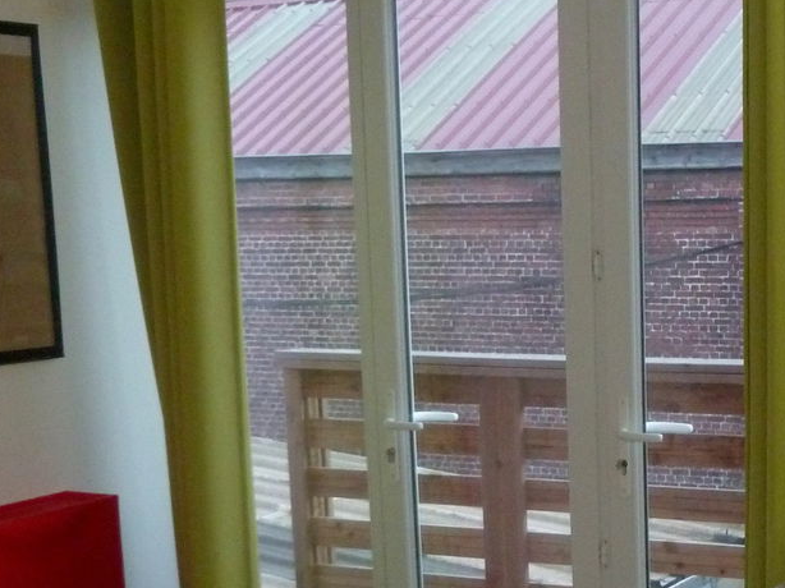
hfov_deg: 25.9
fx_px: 1655
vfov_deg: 19.7
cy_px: 547
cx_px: 687
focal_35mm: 73
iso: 400
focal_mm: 5
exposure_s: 1/30
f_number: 3.3
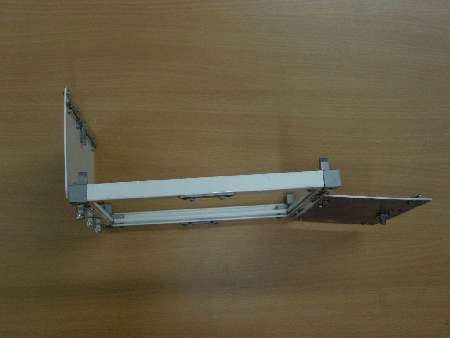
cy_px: 169
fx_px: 611
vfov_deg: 30.9
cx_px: 225
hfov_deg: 40.4
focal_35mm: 47
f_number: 3.1
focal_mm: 10.1
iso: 270
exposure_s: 1/95.2
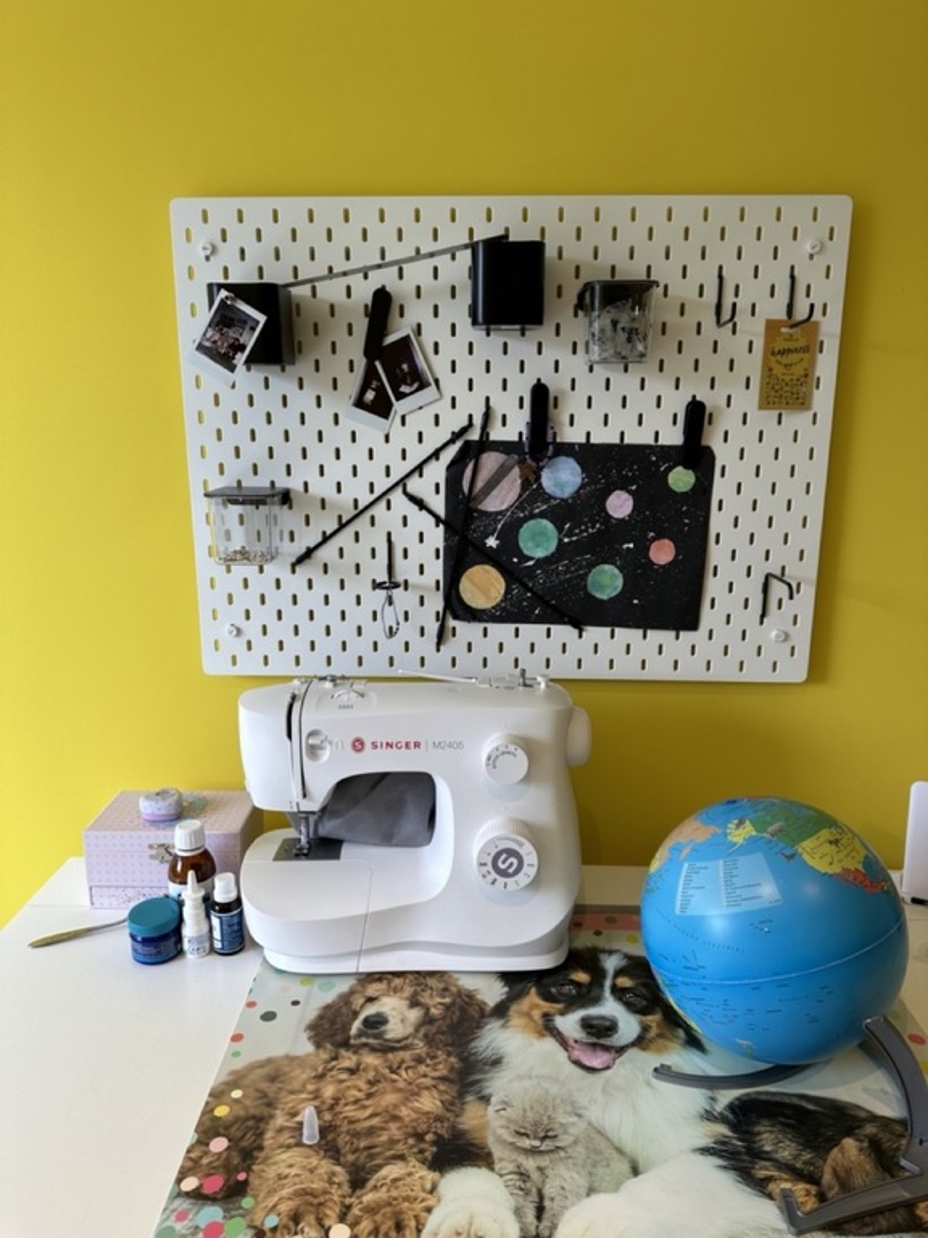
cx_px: 464
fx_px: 858
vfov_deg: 71.6
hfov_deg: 56.8
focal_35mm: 24
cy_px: 619
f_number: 1.78
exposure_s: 1/100
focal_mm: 6.86
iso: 64
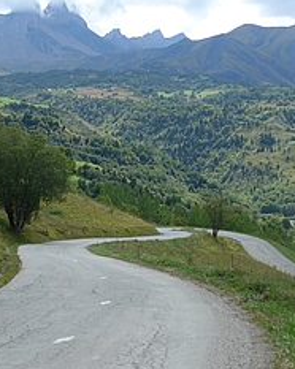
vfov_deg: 28.7
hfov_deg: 23.1
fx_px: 721
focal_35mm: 66
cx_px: 117
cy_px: 171
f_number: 2.8
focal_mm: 8.4
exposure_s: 1/800
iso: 80
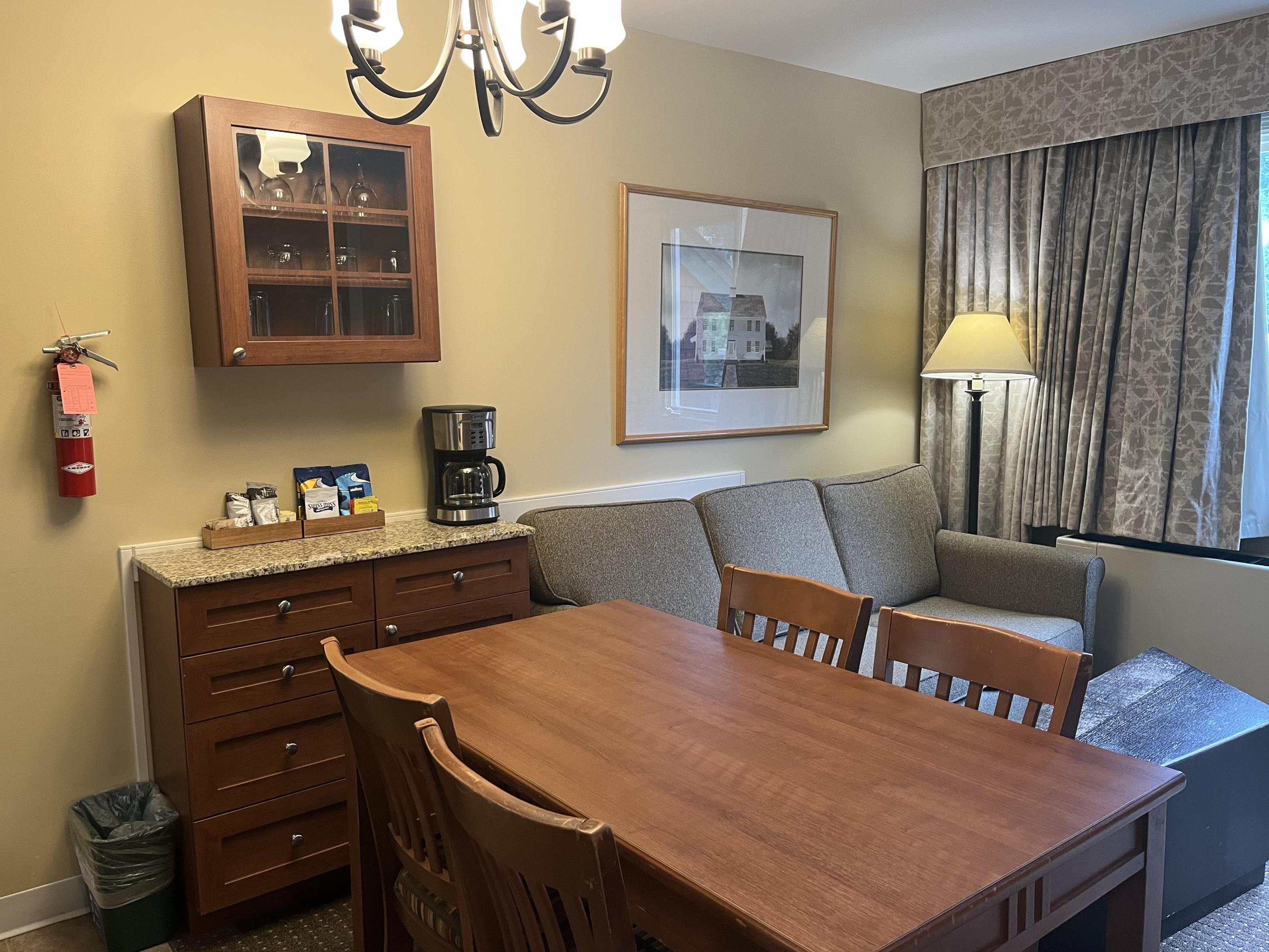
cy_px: 485
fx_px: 990
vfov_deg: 51.4
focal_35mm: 27
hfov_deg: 65.3
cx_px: 633
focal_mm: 5.1
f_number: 1.6
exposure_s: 1/60
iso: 125
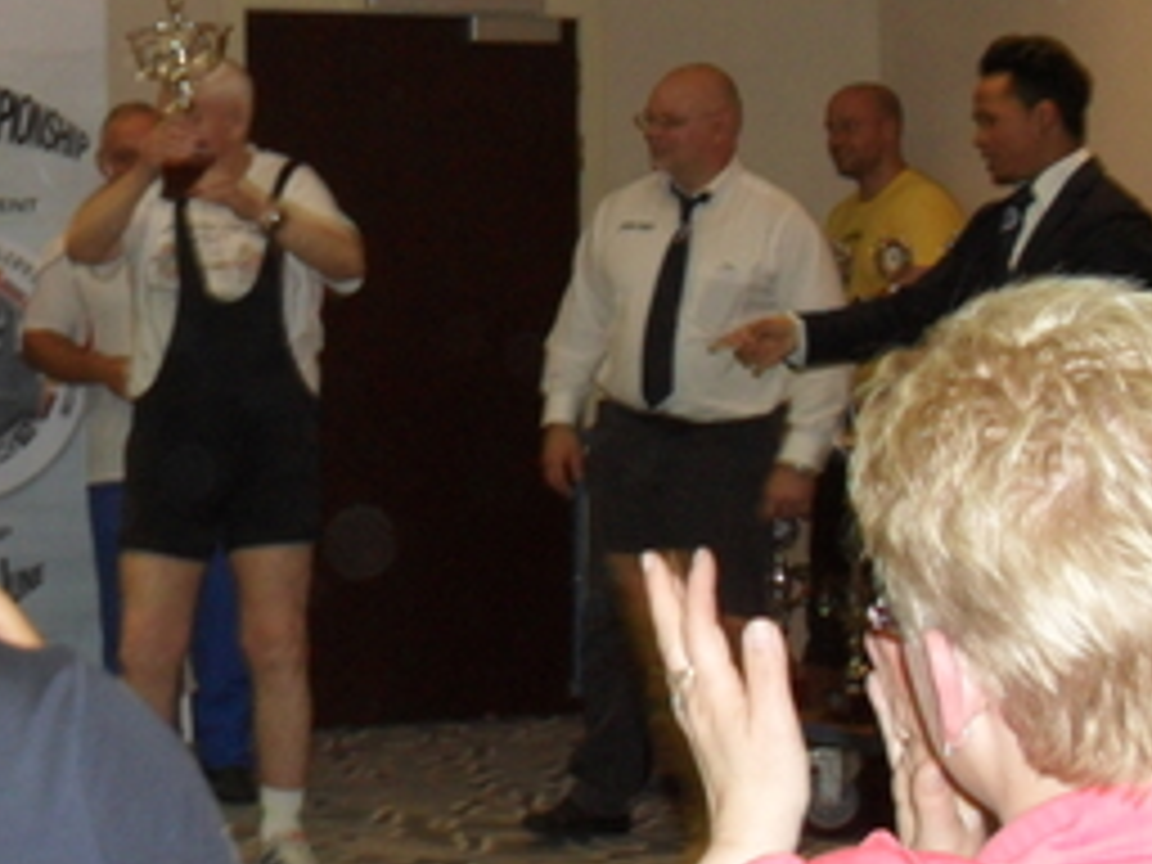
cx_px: 99
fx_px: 2729
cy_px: 122
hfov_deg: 23.2
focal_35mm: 82
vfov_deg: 17.8
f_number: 3.2
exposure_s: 1/45
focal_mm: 6.3
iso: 200
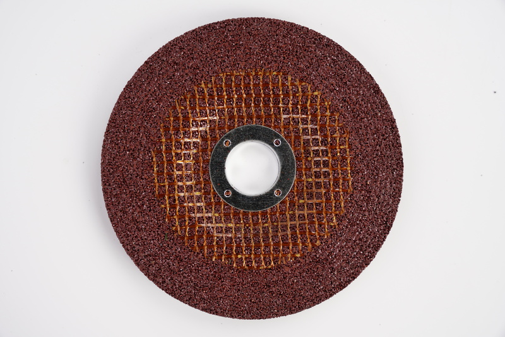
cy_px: 168
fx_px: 606
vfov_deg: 31.1
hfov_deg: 45.2
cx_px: 252
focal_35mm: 43
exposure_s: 1/100
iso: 500
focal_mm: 43.2
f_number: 5.6
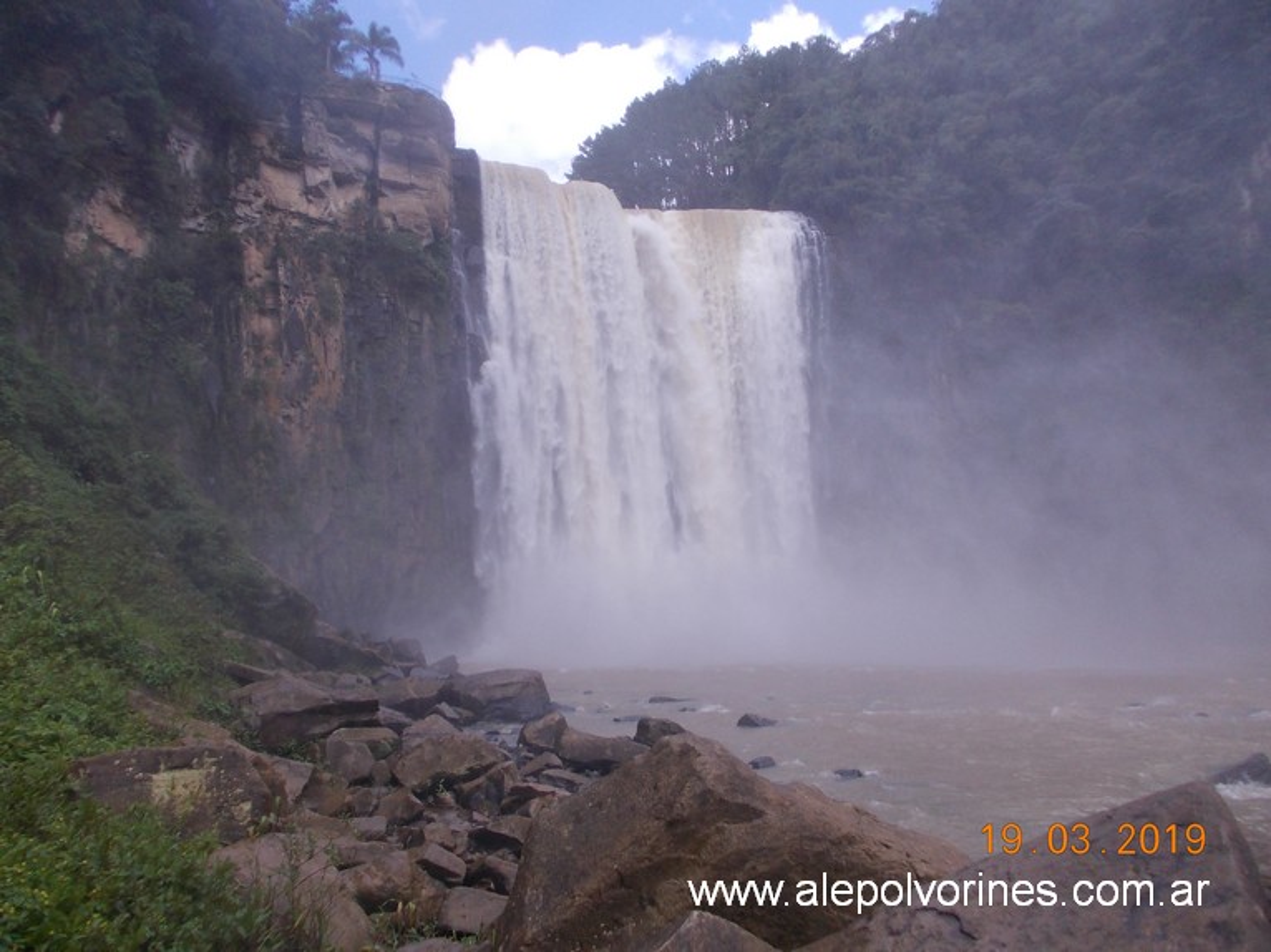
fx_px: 1028
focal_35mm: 28
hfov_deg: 63.5
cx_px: 636
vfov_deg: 49.7
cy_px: 476
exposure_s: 1/125
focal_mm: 4
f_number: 5.4
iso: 80
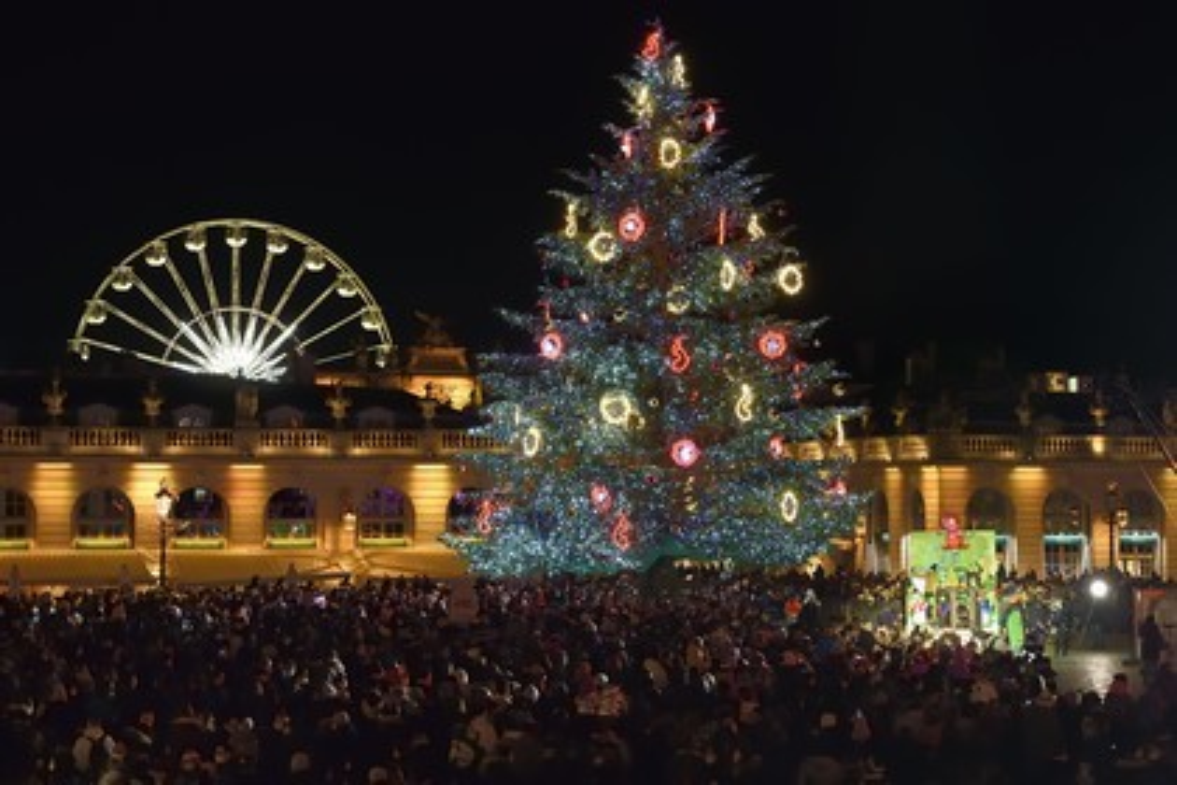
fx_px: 2288
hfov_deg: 28.8
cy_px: 392
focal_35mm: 70
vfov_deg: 19.5
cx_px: 588
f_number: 6.3
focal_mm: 70
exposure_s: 1/25
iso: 1600
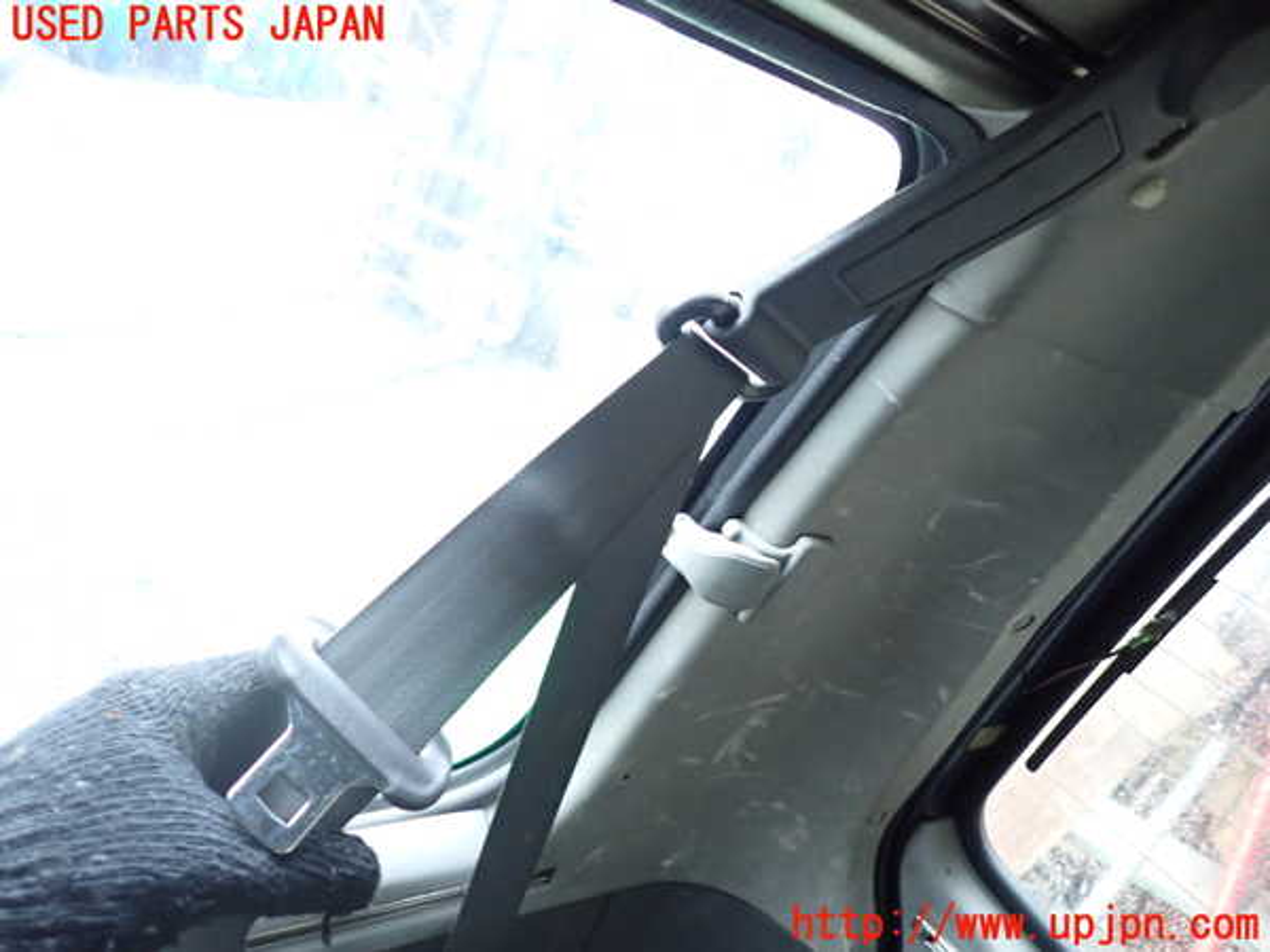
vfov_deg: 54.9
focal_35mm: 25
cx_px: 635
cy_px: 476
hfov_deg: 69.4
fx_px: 917
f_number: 2
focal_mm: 4.5
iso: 400
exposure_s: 1/30
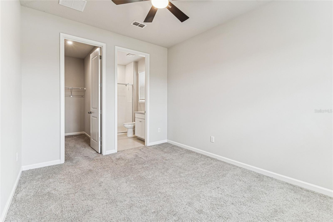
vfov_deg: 77.3
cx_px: 166
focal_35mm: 15
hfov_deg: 100.4
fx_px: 139
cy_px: 111
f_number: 7.1
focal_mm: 10
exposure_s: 1/8
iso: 100
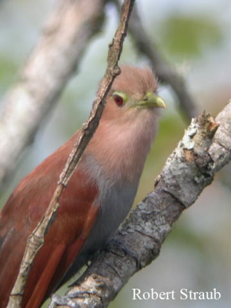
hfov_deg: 12.0
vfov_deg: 16.0
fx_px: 1094
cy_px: 154
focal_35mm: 123
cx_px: 116
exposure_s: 1/69.9
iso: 100
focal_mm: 25.5
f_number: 4.4
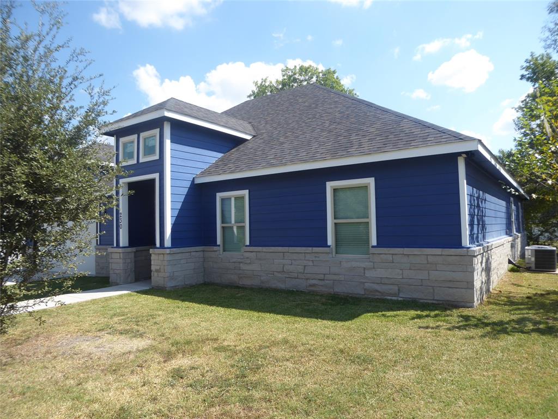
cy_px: 210
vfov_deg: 56.8
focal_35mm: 24
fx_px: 387
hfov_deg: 71.6
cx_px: 279
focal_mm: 4.3
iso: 80
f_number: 3.3
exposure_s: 1/640
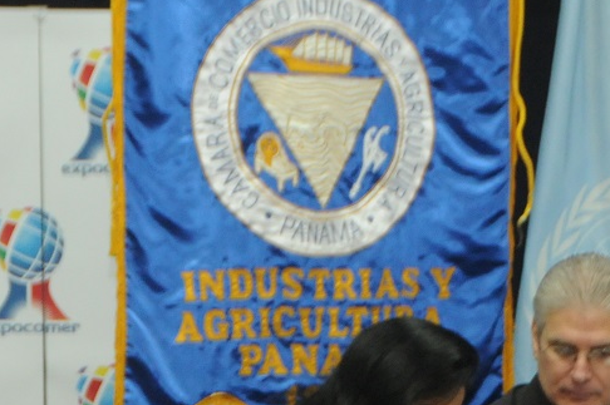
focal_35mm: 213
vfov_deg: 6.4
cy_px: 391
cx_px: 15
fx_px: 3605
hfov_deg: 9.6
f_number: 4.5
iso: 1250
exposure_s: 1/50
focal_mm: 46
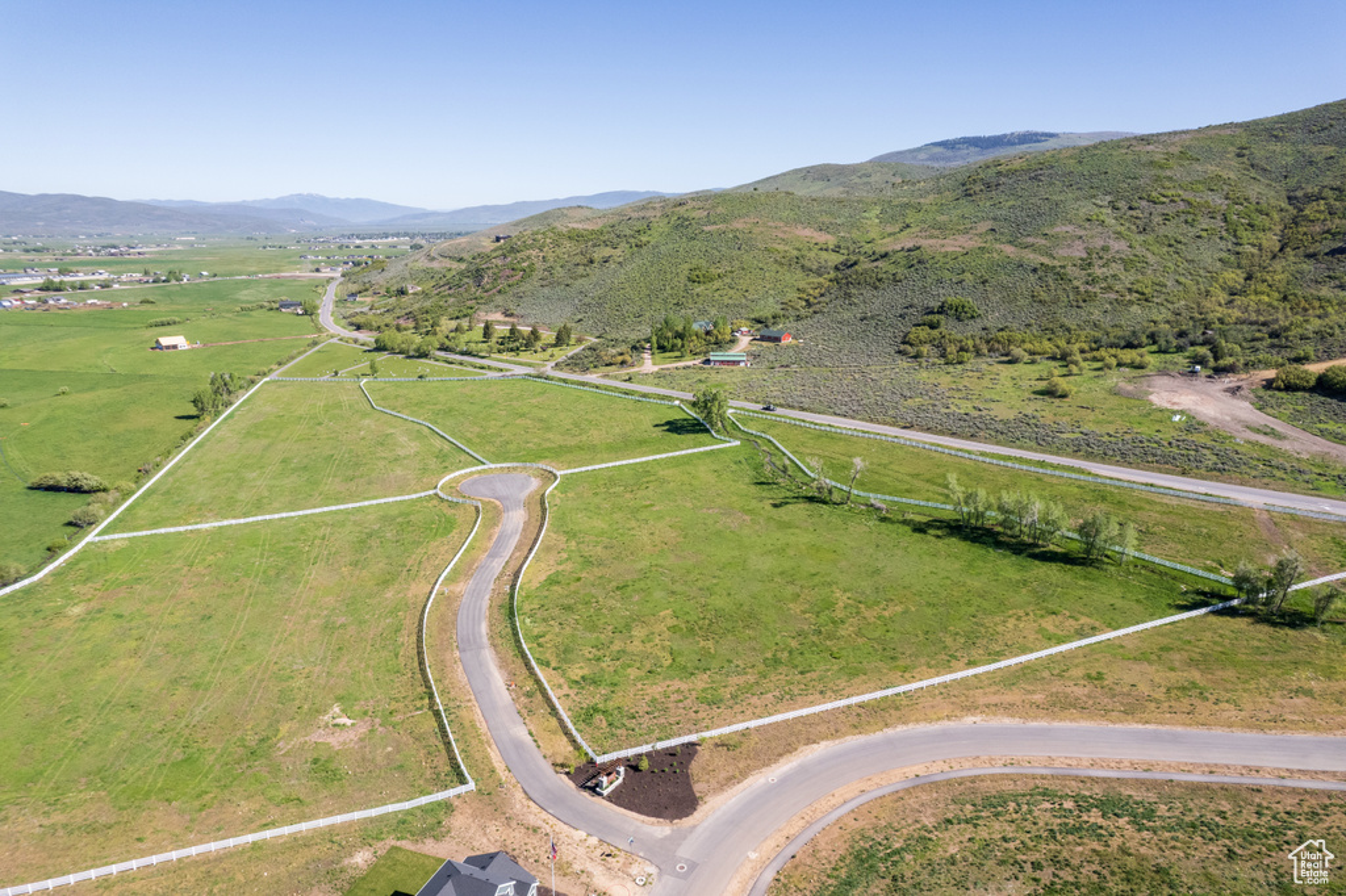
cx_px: 673
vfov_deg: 57.2
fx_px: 822
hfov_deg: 78.6
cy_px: 448
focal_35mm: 22
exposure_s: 1/2500
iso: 100
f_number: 2.8
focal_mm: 8.38
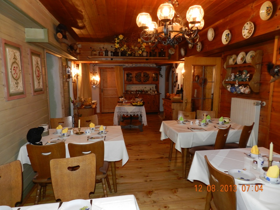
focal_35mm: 23
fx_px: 186
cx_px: 140
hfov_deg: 73.9
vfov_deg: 58.9
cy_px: 105
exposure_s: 1/30
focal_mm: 4
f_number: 3.4
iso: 200
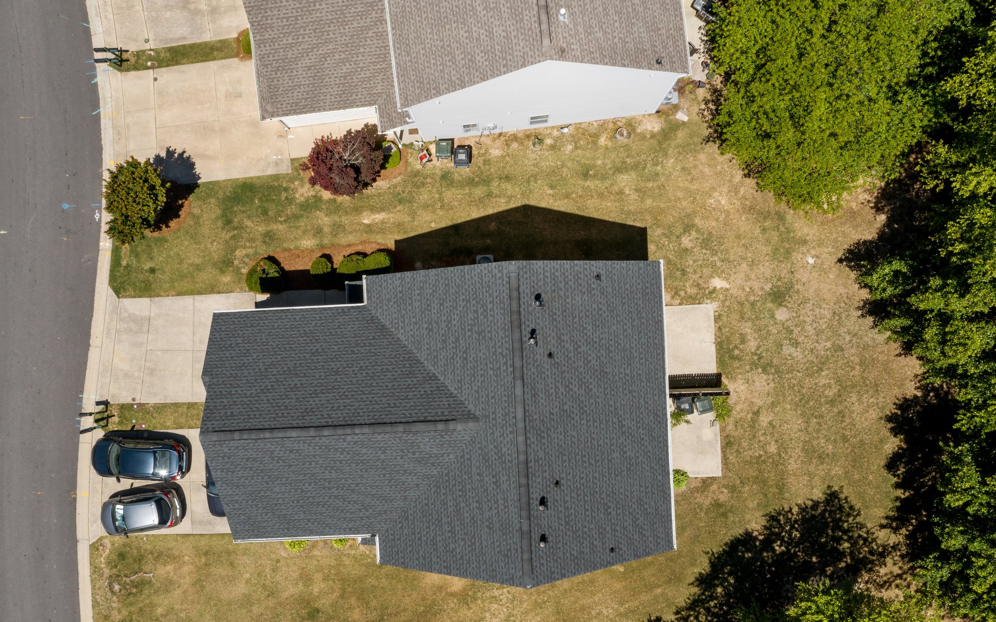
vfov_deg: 43.1
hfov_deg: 64.6
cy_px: 336
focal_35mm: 29
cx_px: 494
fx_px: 787
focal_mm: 10.26
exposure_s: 1/320
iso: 100
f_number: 8
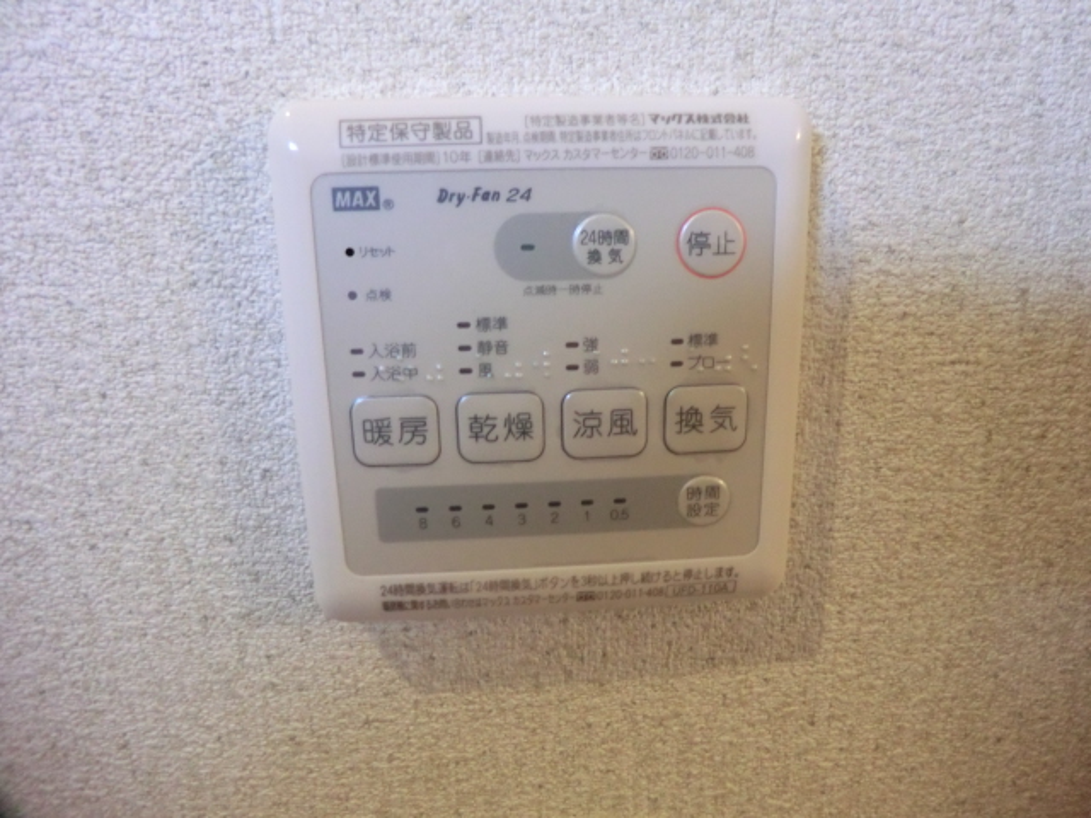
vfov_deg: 56.8
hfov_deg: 71.6
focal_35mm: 24
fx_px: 756
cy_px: 409
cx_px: 546
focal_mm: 4.3
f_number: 3.2
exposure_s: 1/60
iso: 320
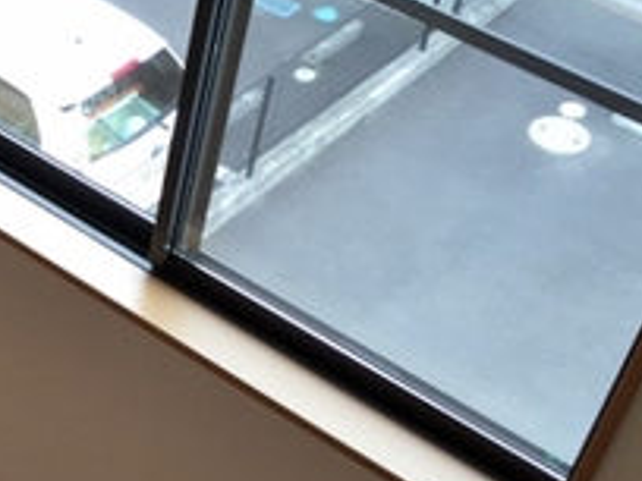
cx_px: -239
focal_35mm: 91
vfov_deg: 15.9
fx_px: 1688
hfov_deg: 19.5
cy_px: 497
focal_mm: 4.15
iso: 50
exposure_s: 1/120
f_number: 2.2
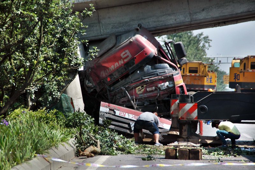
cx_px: 128
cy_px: 85
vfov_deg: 6.1
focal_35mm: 225
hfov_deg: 9.2
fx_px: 1592
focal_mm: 150
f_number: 6.3
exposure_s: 1/640
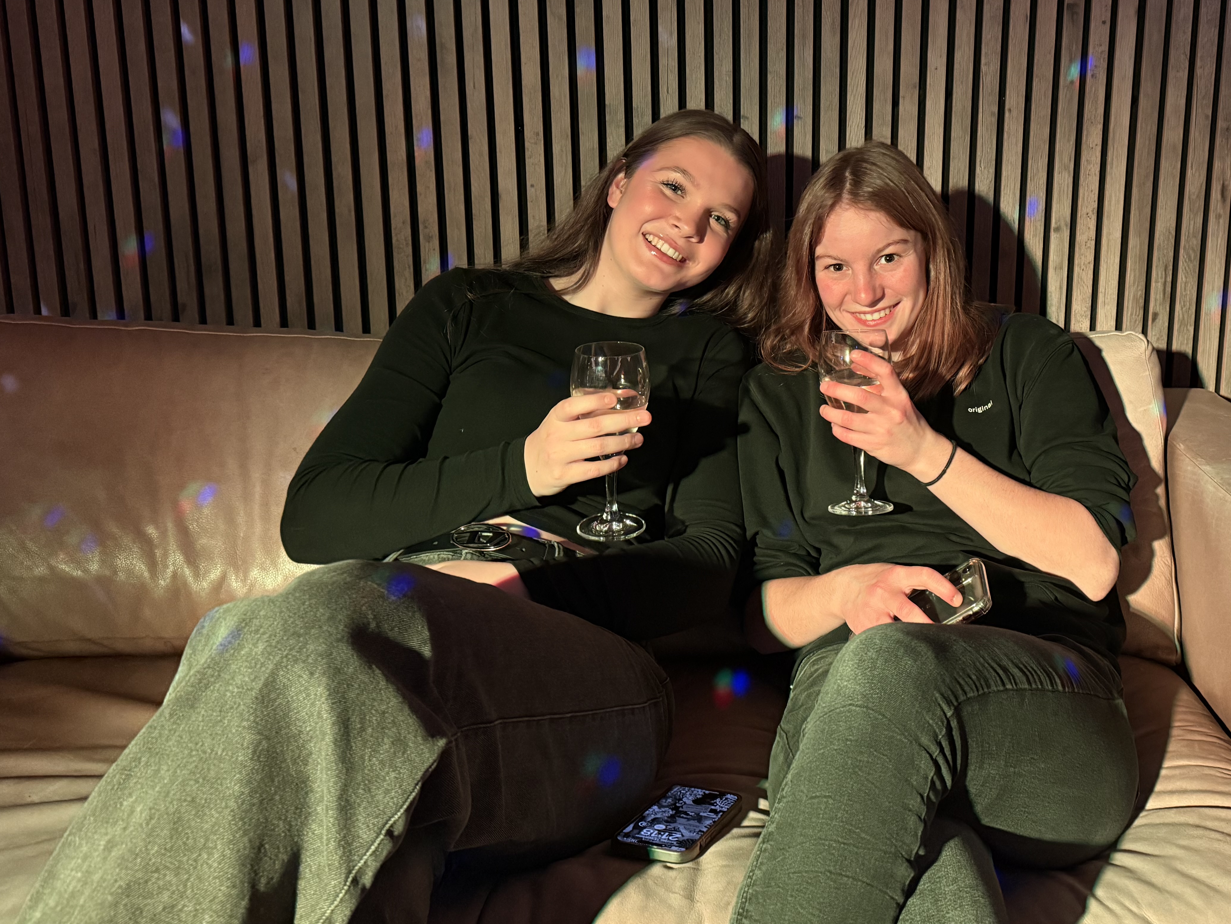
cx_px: 814
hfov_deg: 54.3
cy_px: 294
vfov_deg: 42.3
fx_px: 1174
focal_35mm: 33
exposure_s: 1/60
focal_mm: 6.76
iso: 640
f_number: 1.78
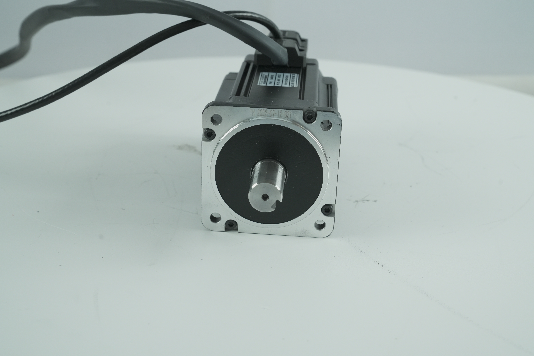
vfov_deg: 24.6
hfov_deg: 36.2
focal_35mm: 55
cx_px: 267
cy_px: 178
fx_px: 816
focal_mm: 55
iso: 1000
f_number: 9
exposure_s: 1/50
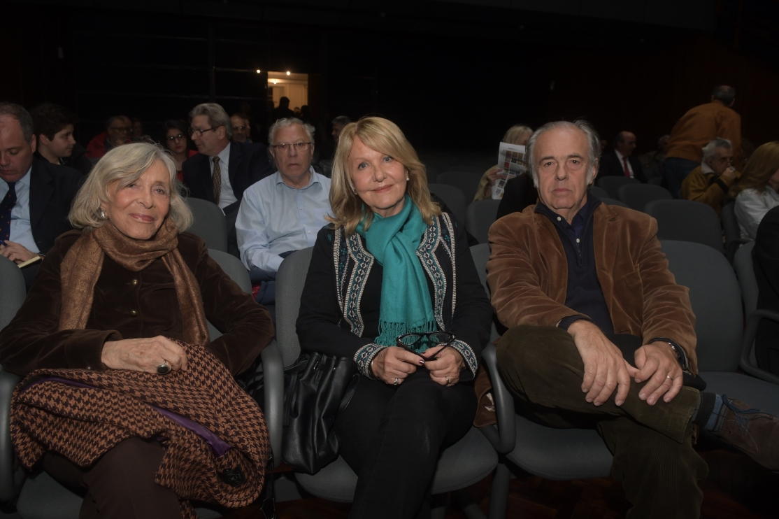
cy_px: 260
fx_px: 584
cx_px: 390
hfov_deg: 67.4
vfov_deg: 47.9
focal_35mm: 27
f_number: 5
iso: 800
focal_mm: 18
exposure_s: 1/80
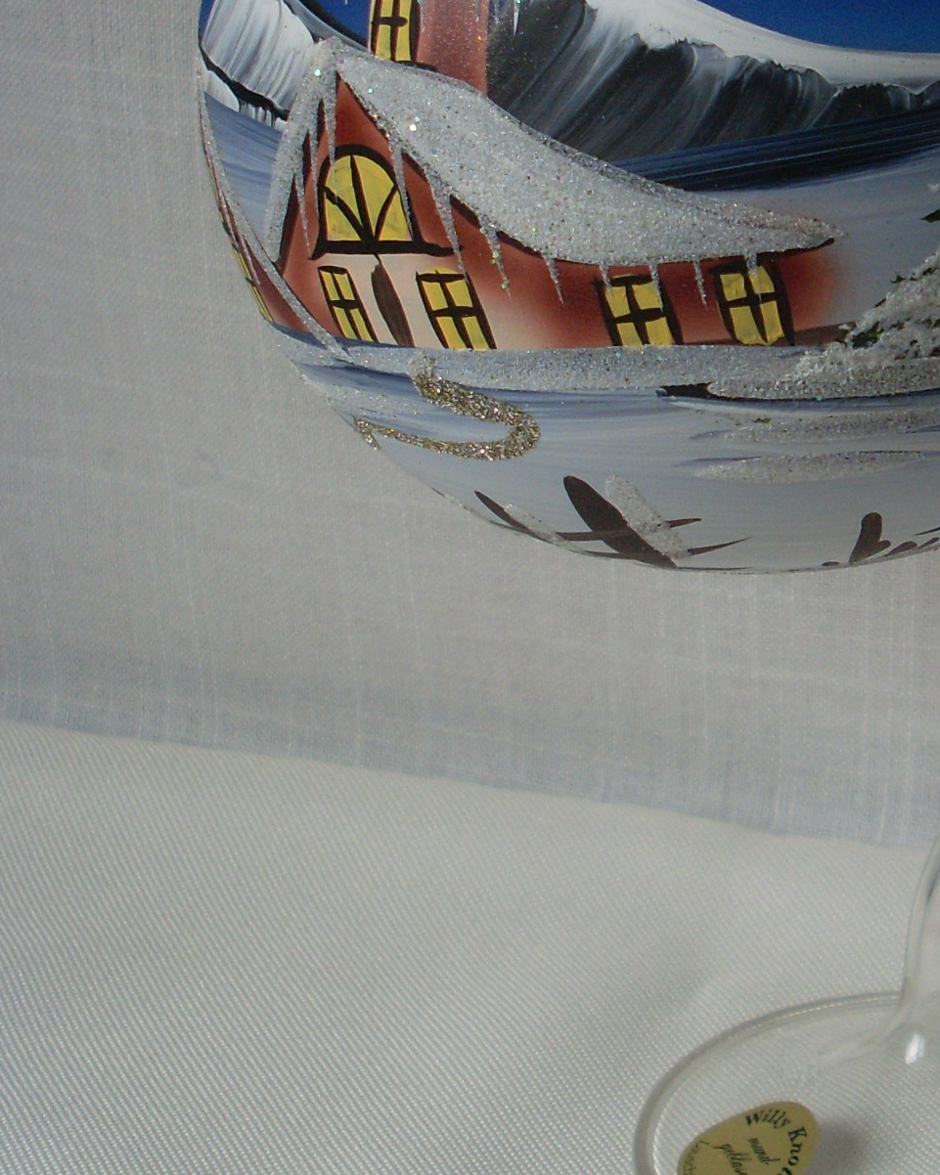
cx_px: 926
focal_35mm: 80
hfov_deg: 18.7
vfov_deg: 23.7
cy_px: 349
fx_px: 2783
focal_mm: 6.3
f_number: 3
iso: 100
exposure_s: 1/90
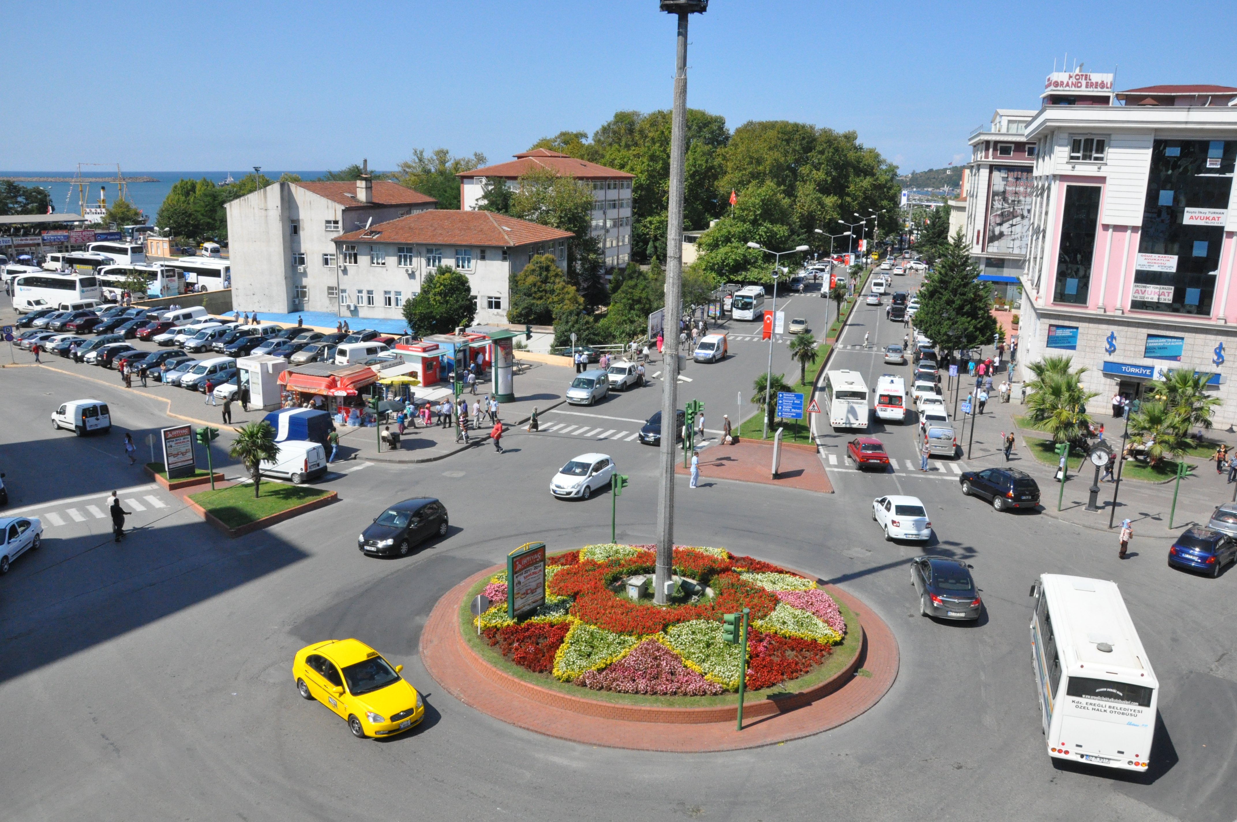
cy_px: 411
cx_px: 618
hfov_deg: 67.4
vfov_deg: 47.8
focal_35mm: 27
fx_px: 927
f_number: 16
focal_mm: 18
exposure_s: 1/1000
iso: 1600
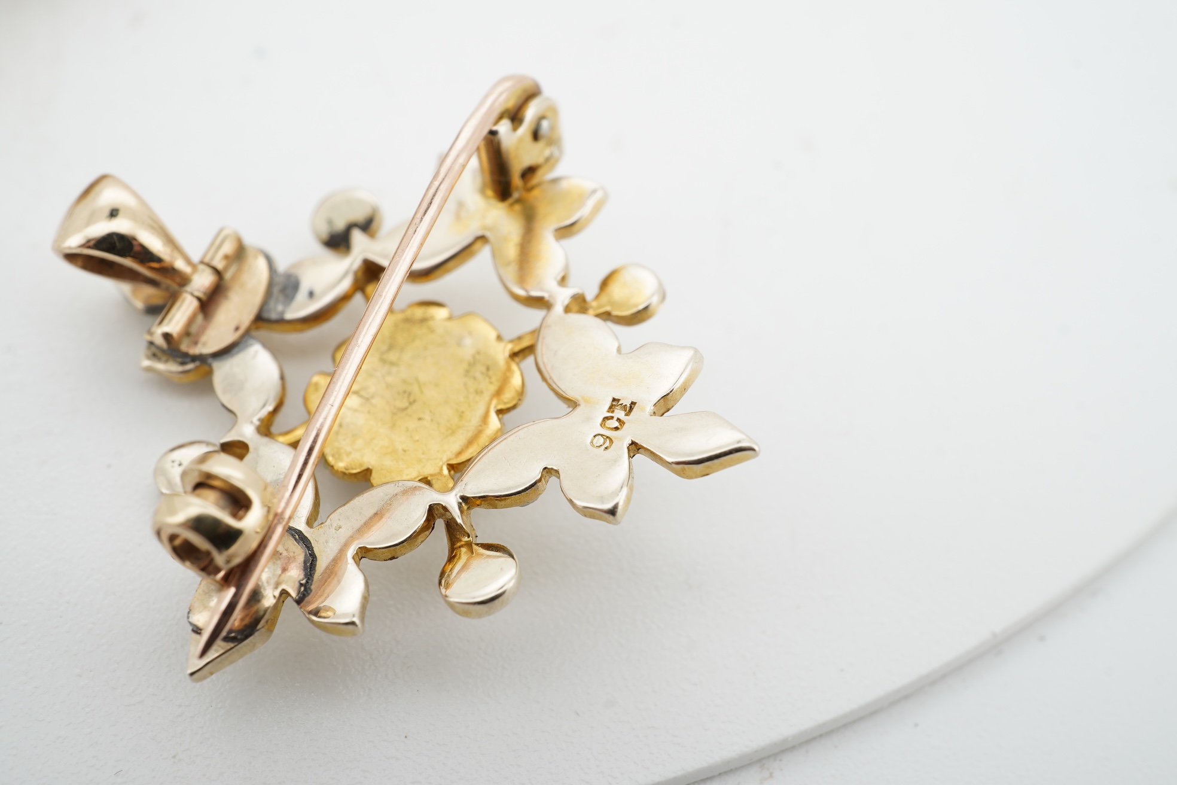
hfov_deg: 43.6
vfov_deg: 29.9
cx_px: 588
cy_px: 392
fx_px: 1471
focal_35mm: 45
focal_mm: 30
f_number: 22
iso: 160
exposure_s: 1/80
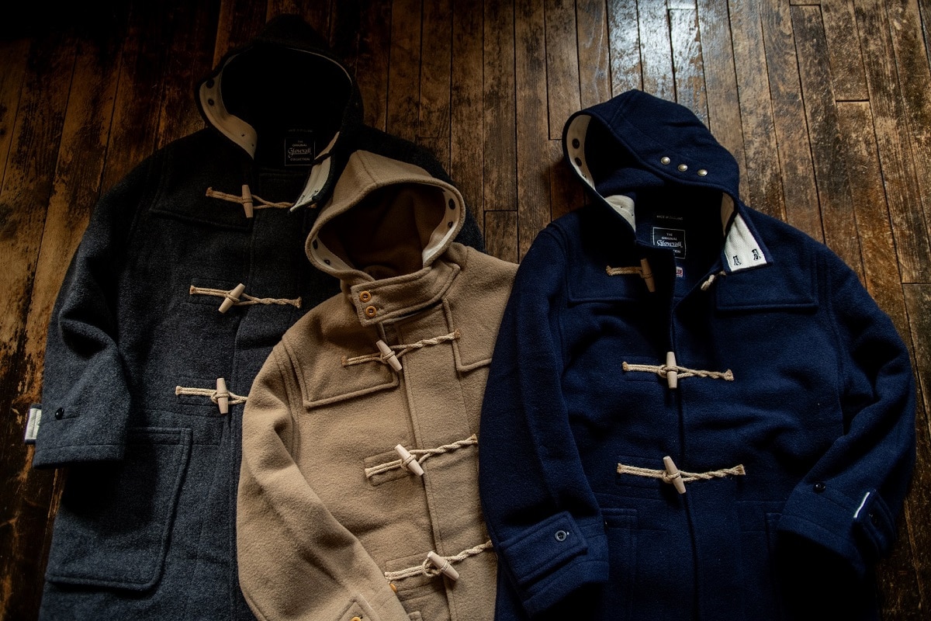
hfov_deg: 78.6
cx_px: 466
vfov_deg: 57.2
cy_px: 310
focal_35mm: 22
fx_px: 569
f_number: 2.8
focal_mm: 22
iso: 800
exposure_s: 1/50
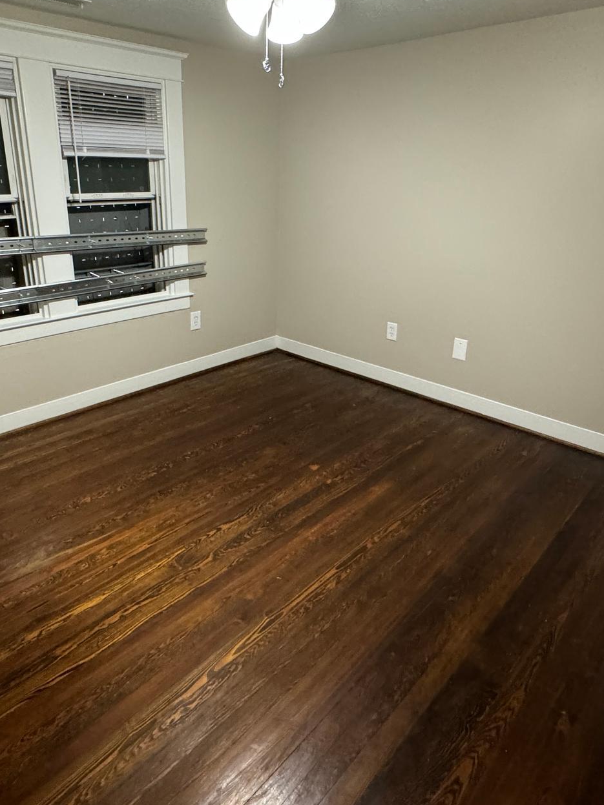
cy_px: 352
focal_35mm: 23
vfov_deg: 73.6
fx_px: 535
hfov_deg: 58.7
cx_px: 268
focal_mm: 2.22
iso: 640
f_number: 2.2
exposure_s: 1/60
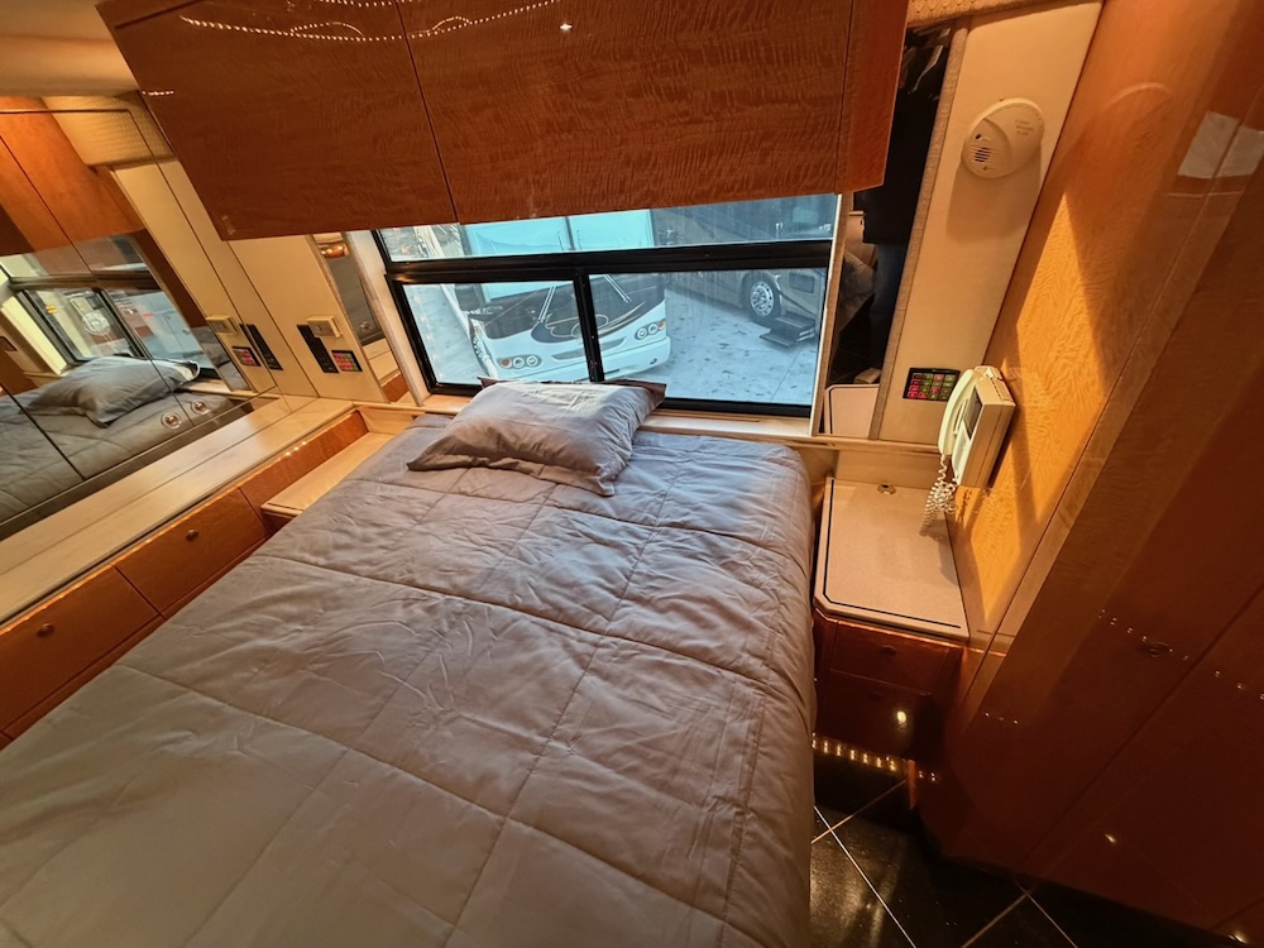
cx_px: 632
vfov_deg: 85.7
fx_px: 511
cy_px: 474
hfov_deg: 102.1
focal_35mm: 14
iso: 640
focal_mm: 2.22
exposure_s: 1/42
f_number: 2.2
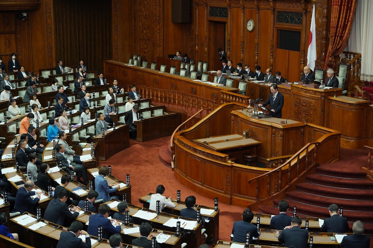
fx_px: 600
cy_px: 124
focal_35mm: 58
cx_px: 186
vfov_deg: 23.3
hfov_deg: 34.5
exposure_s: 1/125
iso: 5000
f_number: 5.6
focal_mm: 58
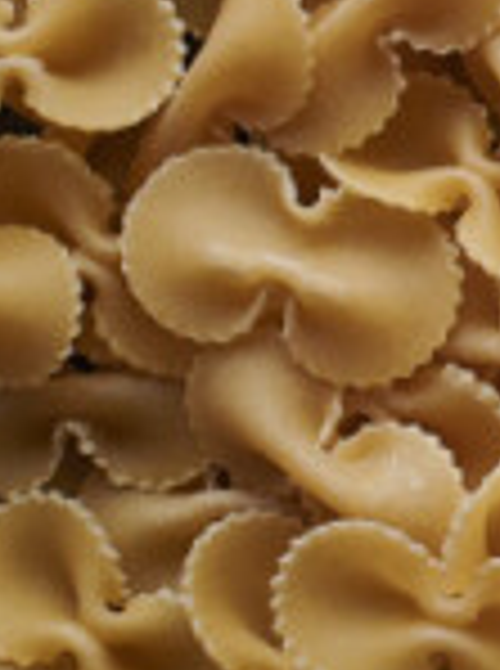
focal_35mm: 259
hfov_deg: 5.3
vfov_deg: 7.5
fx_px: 5010
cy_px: -373
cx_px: 1707
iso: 160
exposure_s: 1/100
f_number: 8
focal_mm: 50
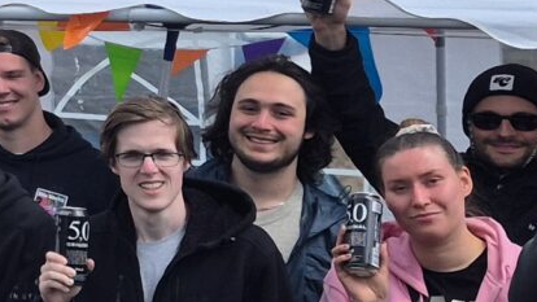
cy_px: -54
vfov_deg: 7.8
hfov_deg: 11.6
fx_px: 2207
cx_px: -715
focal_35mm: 155
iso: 25
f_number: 1.8
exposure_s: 1/2264
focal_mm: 5.4
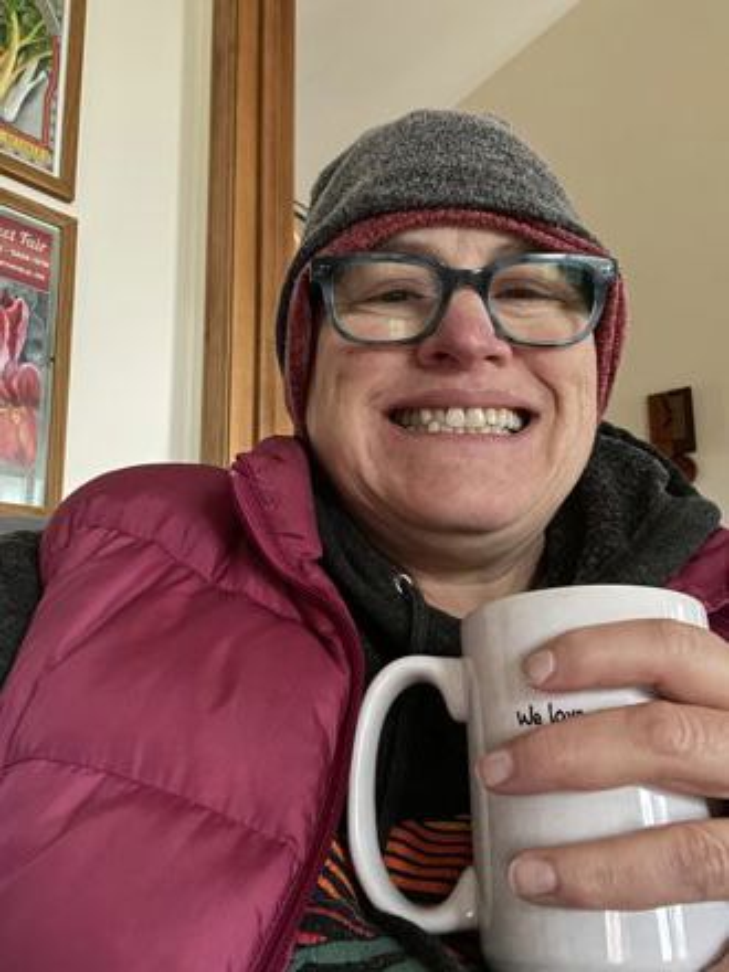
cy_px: 486
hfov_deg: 46.8
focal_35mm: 30
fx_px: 842
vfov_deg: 60.0
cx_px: 364
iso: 1250
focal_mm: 2.71
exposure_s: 1/15
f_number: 2.2
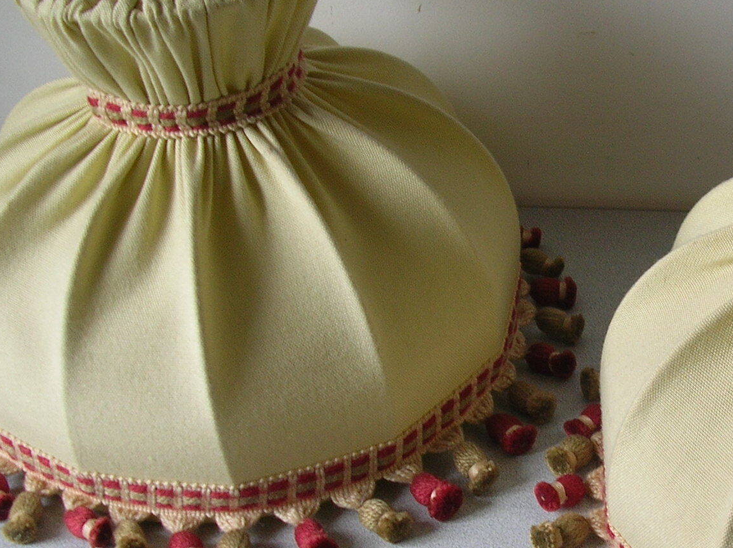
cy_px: 321
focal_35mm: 70
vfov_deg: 21.0
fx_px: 1481
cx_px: 607
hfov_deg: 27.1
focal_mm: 5.8
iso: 50
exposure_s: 1/12.4
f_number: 2.8
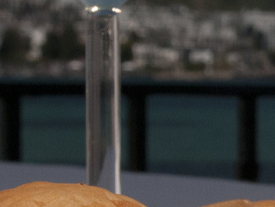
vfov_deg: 7.4
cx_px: 330
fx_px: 1590
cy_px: 142
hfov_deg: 9.7
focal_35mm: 200
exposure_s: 1/500
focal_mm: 22
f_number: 11
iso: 400
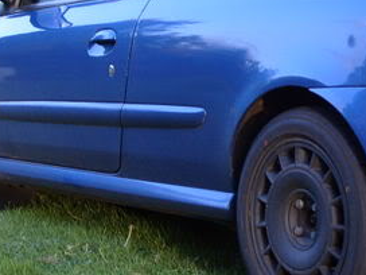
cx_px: 332
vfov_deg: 14.3
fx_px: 1089
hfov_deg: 18.7
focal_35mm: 103
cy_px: 86
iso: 80
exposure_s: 1/60
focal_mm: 7.8
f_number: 2.8
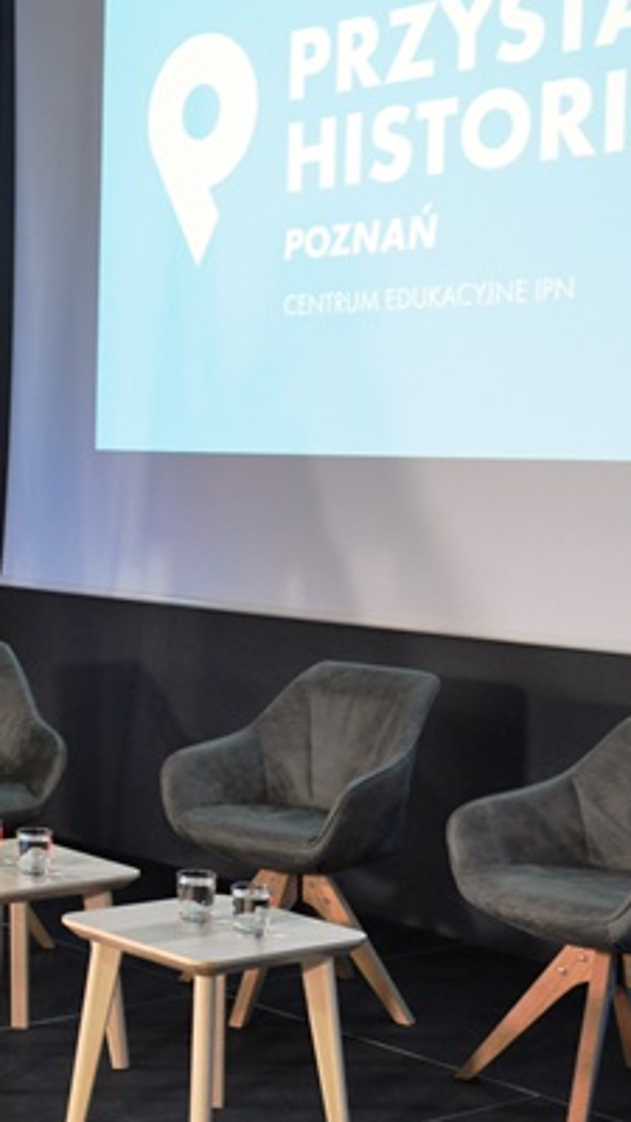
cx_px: -275
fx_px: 2052
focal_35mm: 69
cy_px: 515
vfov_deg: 30.6
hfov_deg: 16.2
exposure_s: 1/40
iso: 800
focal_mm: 22
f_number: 3.8
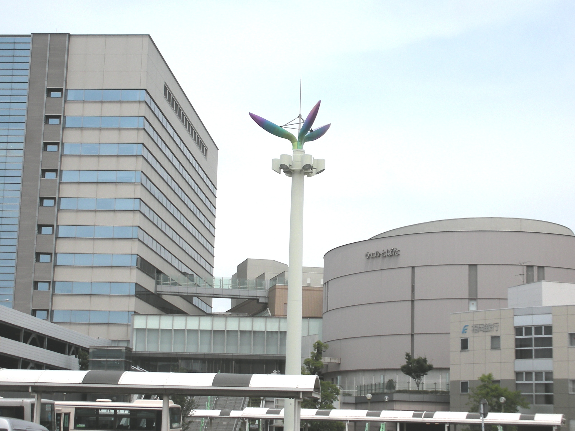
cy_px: 197
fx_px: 1229
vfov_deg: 19.9
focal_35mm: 74
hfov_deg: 26.3
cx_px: 278
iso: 61
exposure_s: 1/124
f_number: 10.5
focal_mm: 10.1
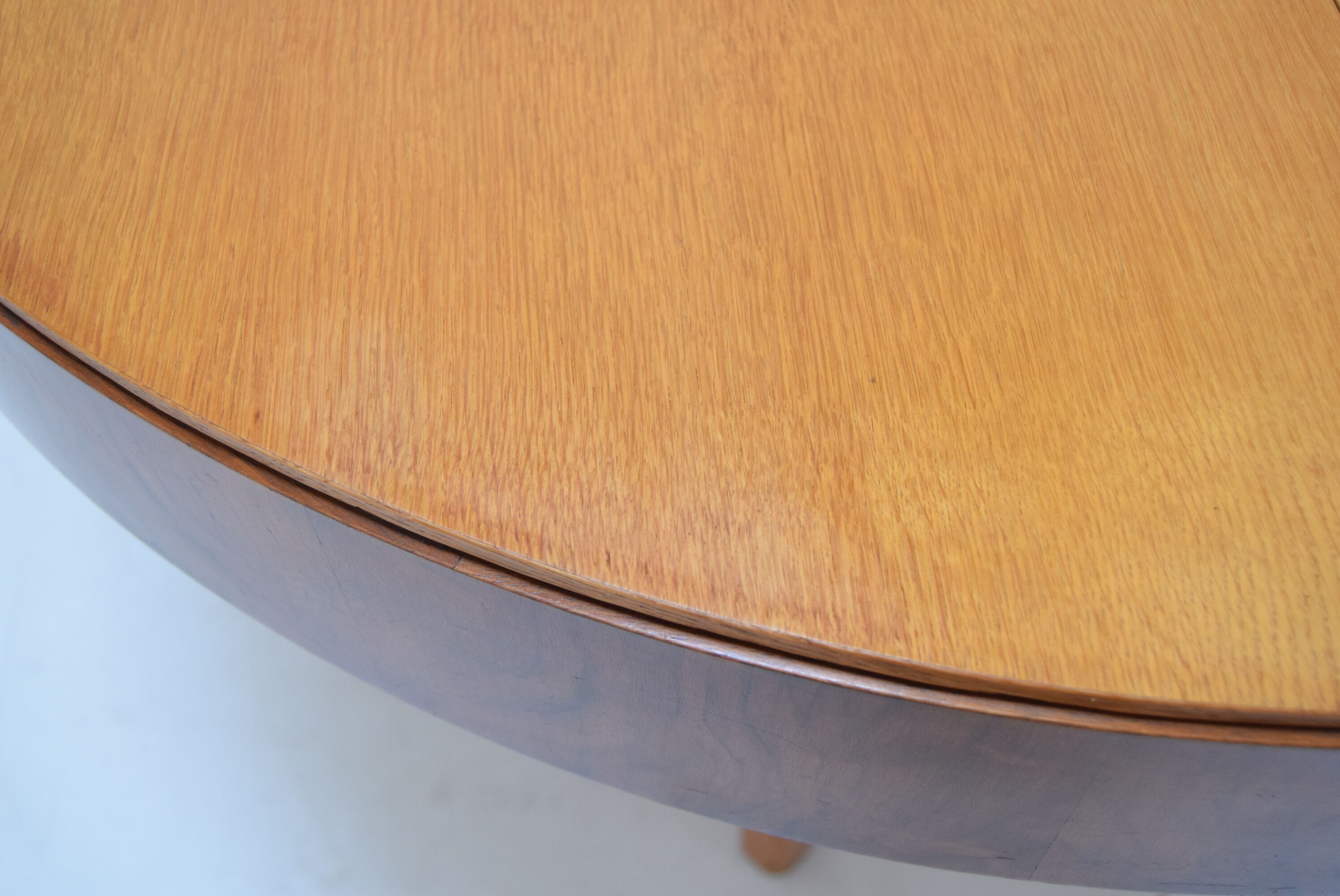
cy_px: 448
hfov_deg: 49.5
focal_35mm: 39
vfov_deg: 34.3
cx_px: 670
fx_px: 1453
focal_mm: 26
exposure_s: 1/80
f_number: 4.5
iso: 1600
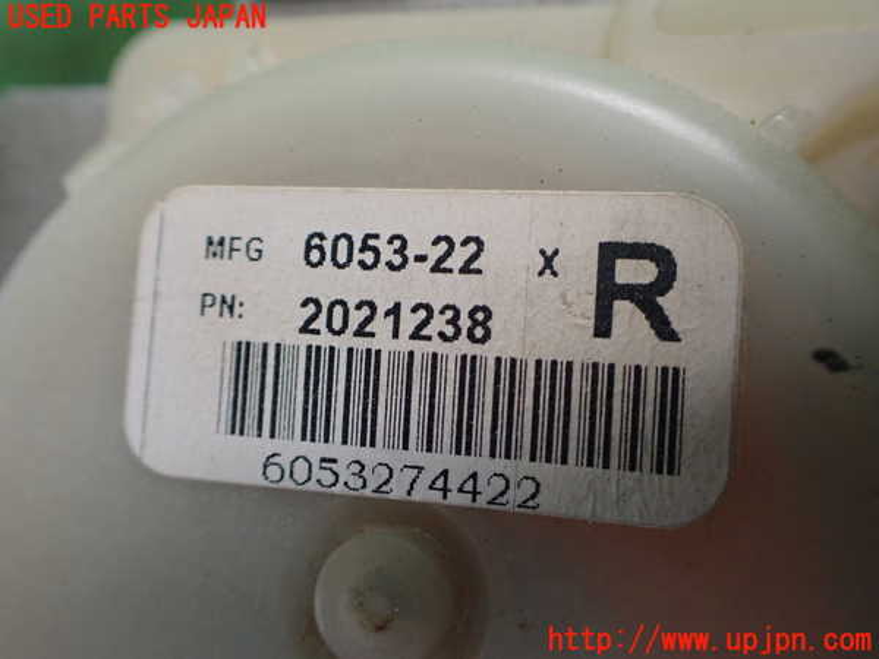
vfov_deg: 46.8
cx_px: 440
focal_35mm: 30
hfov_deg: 60.0
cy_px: 330
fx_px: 762
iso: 800
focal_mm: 5.4
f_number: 2.3
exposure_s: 1/100
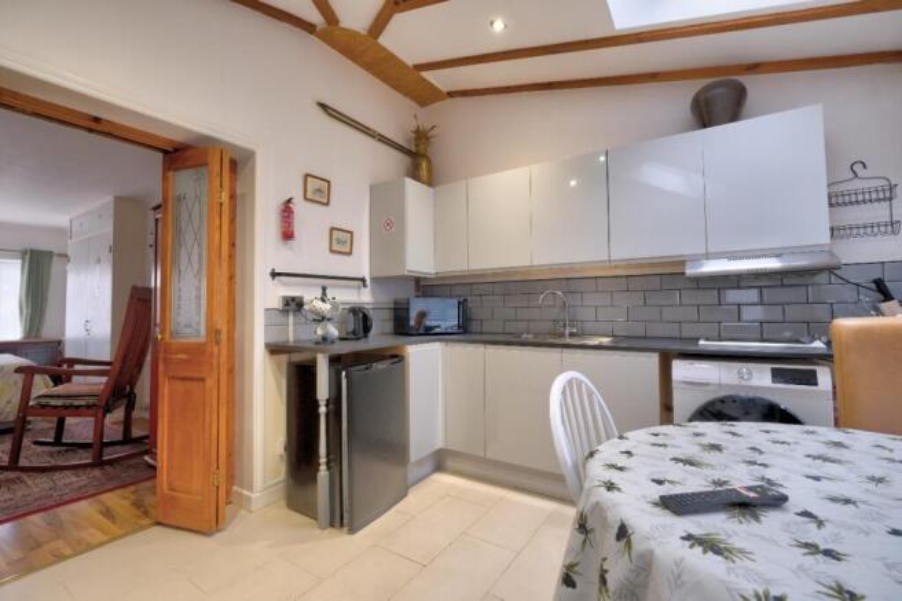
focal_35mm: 15
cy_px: 300
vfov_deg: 77.3
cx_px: 451
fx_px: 376
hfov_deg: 100.4
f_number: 4
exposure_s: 1/15
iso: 500
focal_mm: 10
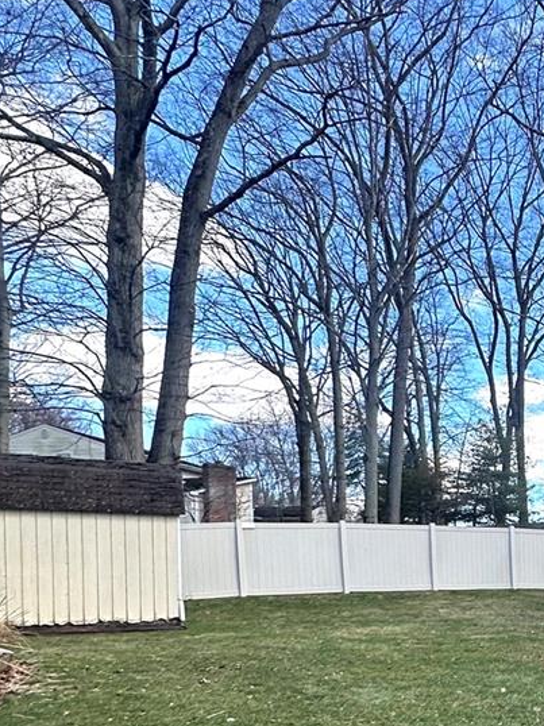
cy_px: 606
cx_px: 709
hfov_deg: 29.1
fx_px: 839
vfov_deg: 44.0
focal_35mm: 40
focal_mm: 2.22
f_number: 2.2
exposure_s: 1/561
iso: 40
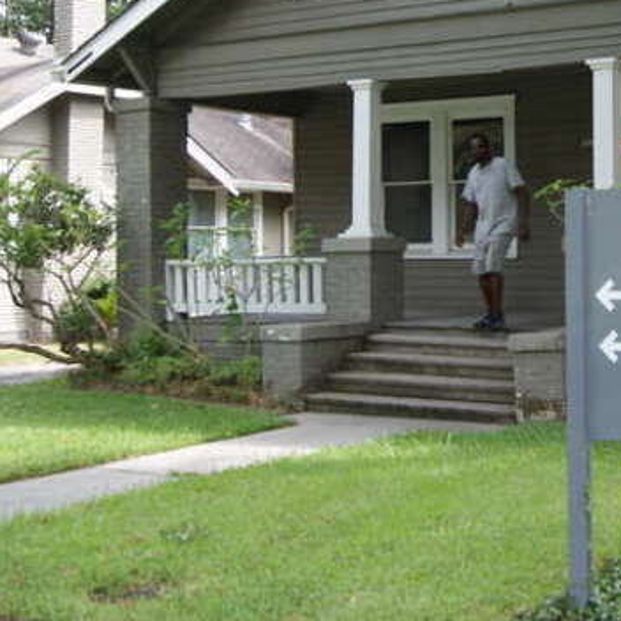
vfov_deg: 29.1
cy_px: 151
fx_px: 1177
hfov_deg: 27.9
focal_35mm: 58
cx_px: 617
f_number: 5.6
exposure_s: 1/50
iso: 100
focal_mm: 20
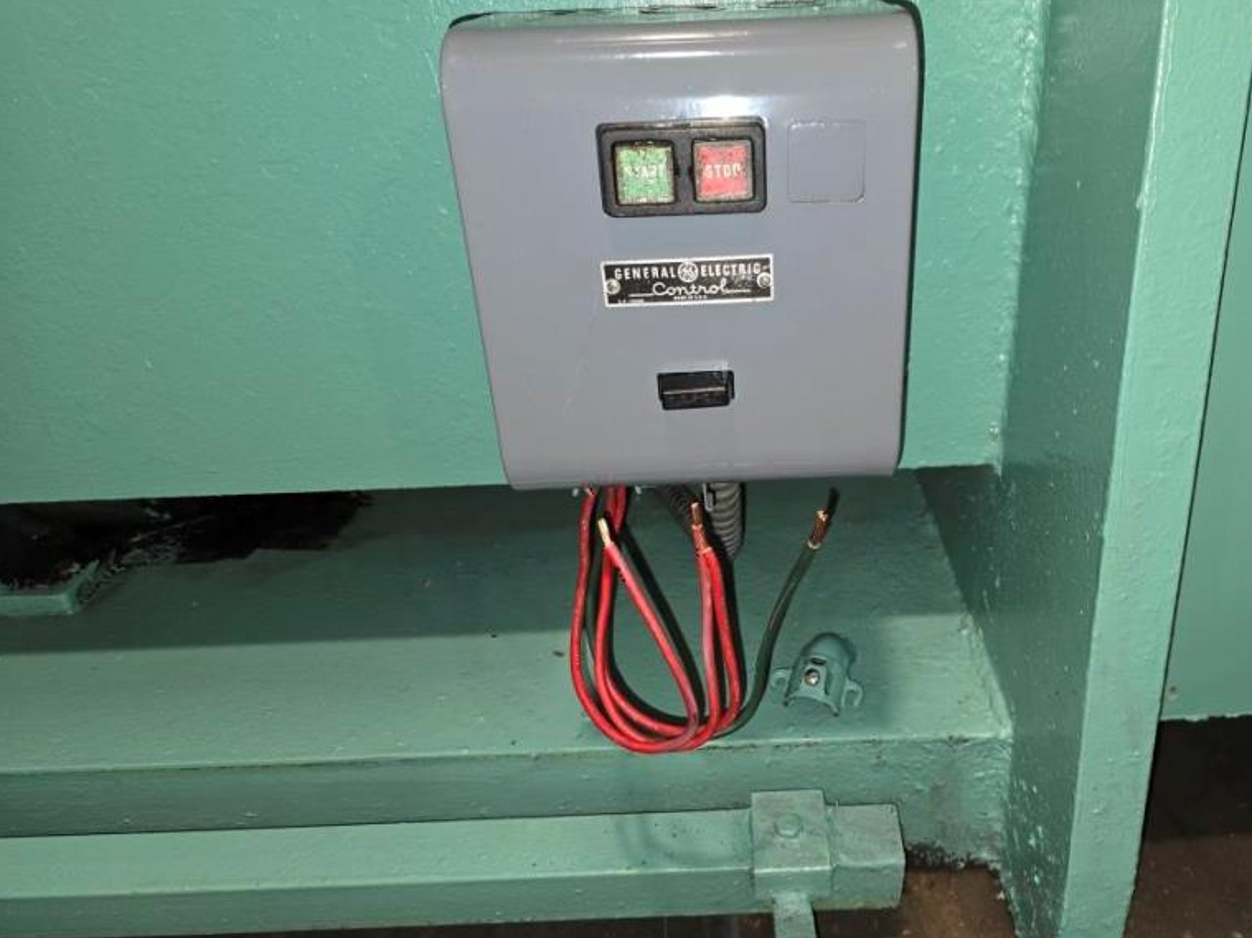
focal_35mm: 27
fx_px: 976
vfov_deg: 51.3
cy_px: 504
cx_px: 730
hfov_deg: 64.9
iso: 80
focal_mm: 6.3
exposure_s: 1/60
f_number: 1.7
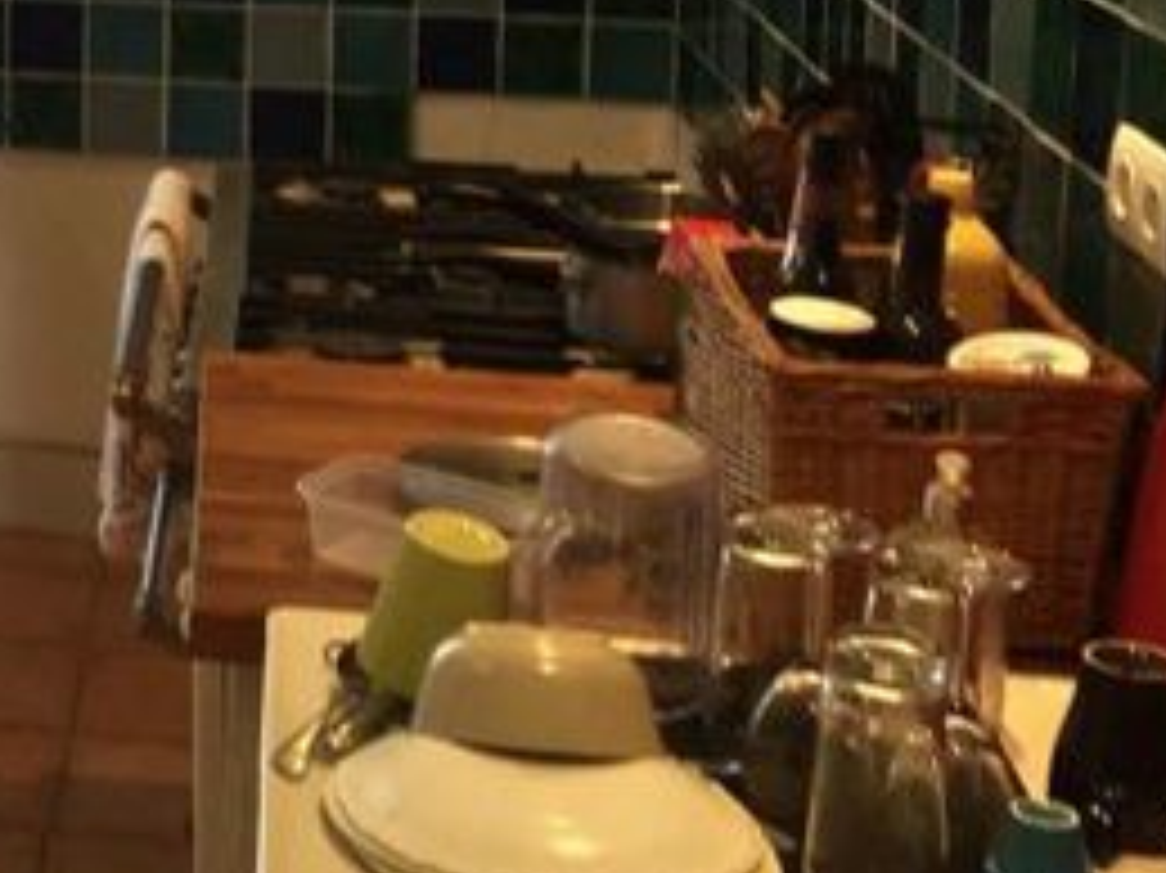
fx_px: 2660
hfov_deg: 22.3
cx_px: -317
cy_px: -140
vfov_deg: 17.8
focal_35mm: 79
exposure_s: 1/50
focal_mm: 4.15
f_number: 2.2
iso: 25
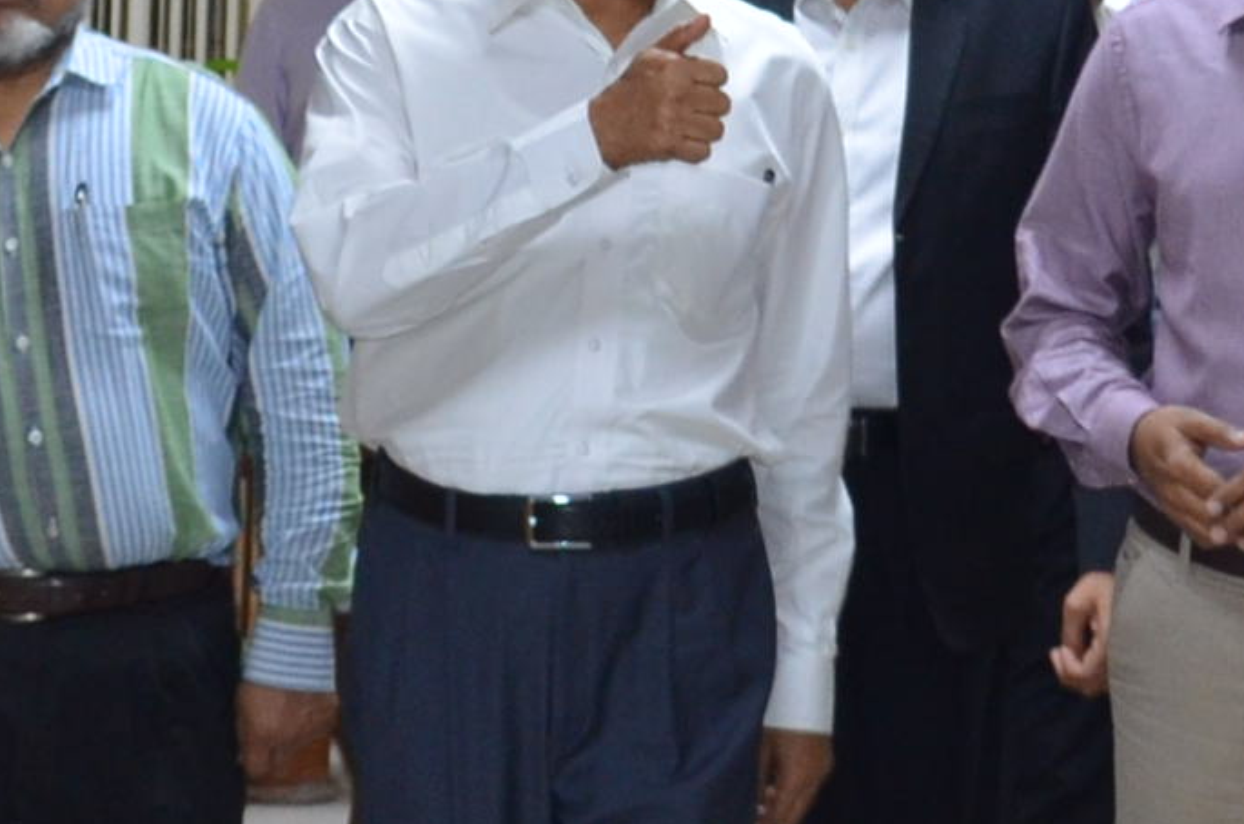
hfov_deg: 11.6
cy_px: 267
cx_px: 734
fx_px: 6139
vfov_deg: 7.7
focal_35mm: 178
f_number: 3.8
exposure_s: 1/60
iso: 560
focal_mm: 22
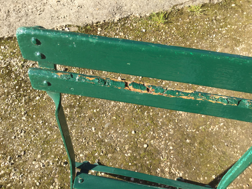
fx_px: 226
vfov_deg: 45.4
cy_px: 94
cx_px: 126
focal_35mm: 31
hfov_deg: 58.4
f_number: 2.4
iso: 25
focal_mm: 3.3
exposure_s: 1/586
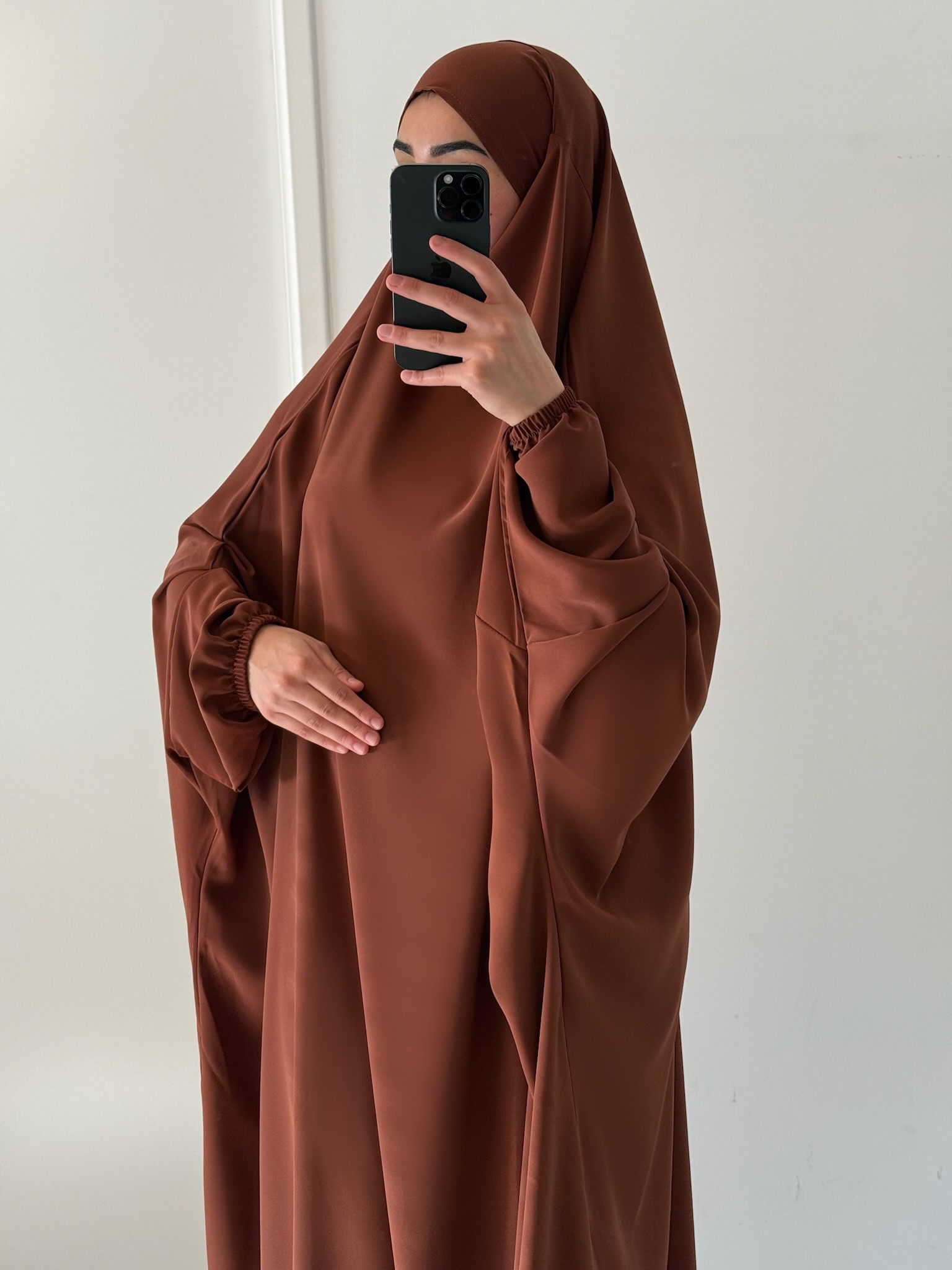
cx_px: 476
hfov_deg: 30.3
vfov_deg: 39.7
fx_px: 1760
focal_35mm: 48
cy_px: 635
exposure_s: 1/60
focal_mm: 6.76
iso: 100
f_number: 1.78
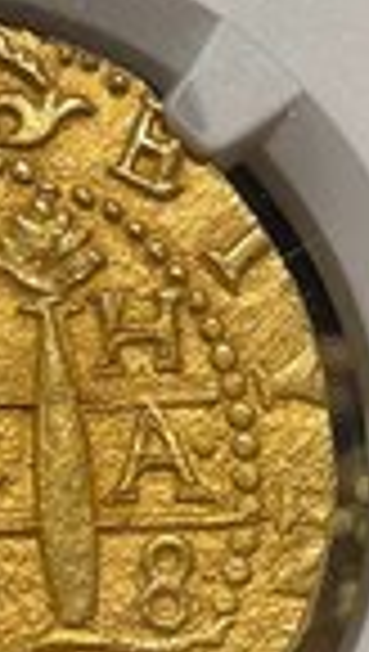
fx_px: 2166
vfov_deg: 17.1
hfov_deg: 9.7
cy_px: 189
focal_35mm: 125
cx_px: 90
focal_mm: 4.2
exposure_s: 1/120
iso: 125
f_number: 1.6
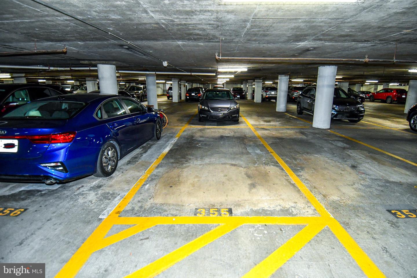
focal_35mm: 18
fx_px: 208
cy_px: 139
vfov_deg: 67.4
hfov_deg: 90.0
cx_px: 208
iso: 2200
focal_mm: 12
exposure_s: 1/60
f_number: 4
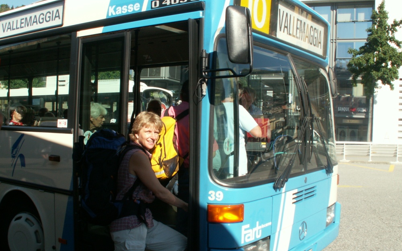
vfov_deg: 33.6
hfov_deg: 51.5
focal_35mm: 38
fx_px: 416
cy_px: 116
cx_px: 199
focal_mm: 5.86
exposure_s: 1/80
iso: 50
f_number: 8
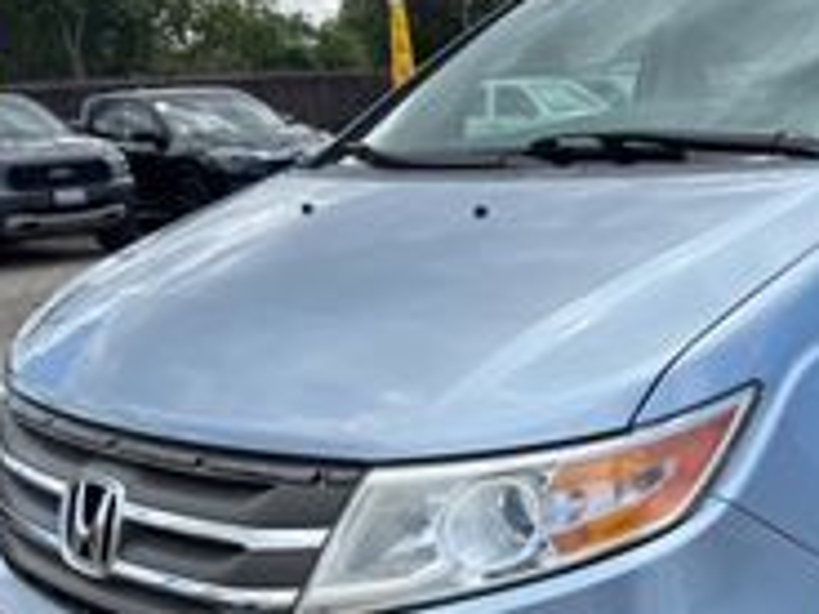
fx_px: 1112
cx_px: 677
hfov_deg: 38.6
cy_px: 436
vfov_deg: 30.5
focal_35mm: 47
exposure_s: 1/3279
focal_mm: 6.76
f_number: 1.78
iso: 80
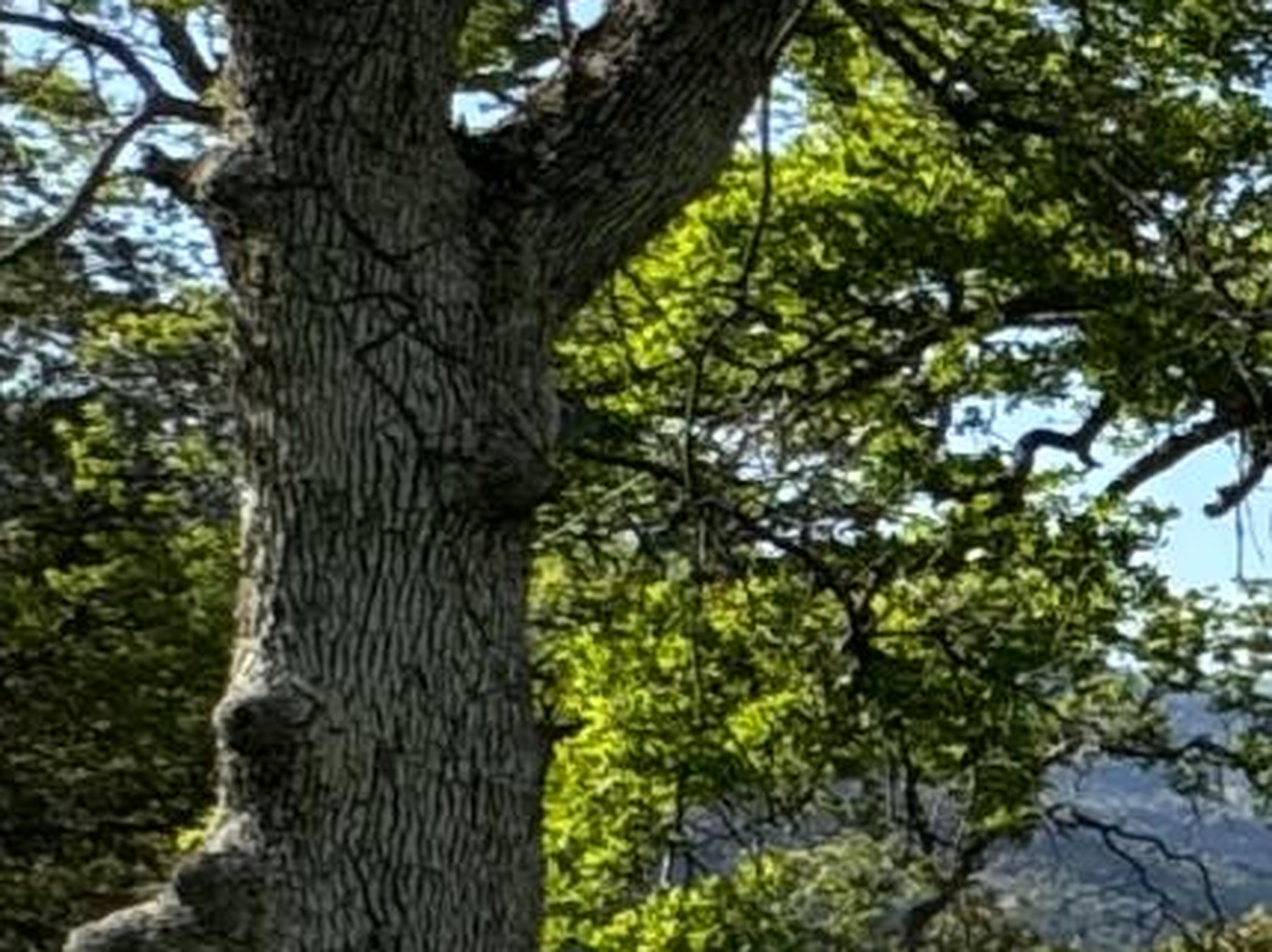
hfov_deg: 11.2
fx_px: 3598
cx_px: 3893
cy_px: 522
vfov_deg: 15.1
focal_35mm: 98
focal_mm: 2.22
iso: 50
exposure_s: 1/1299
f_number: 2.2
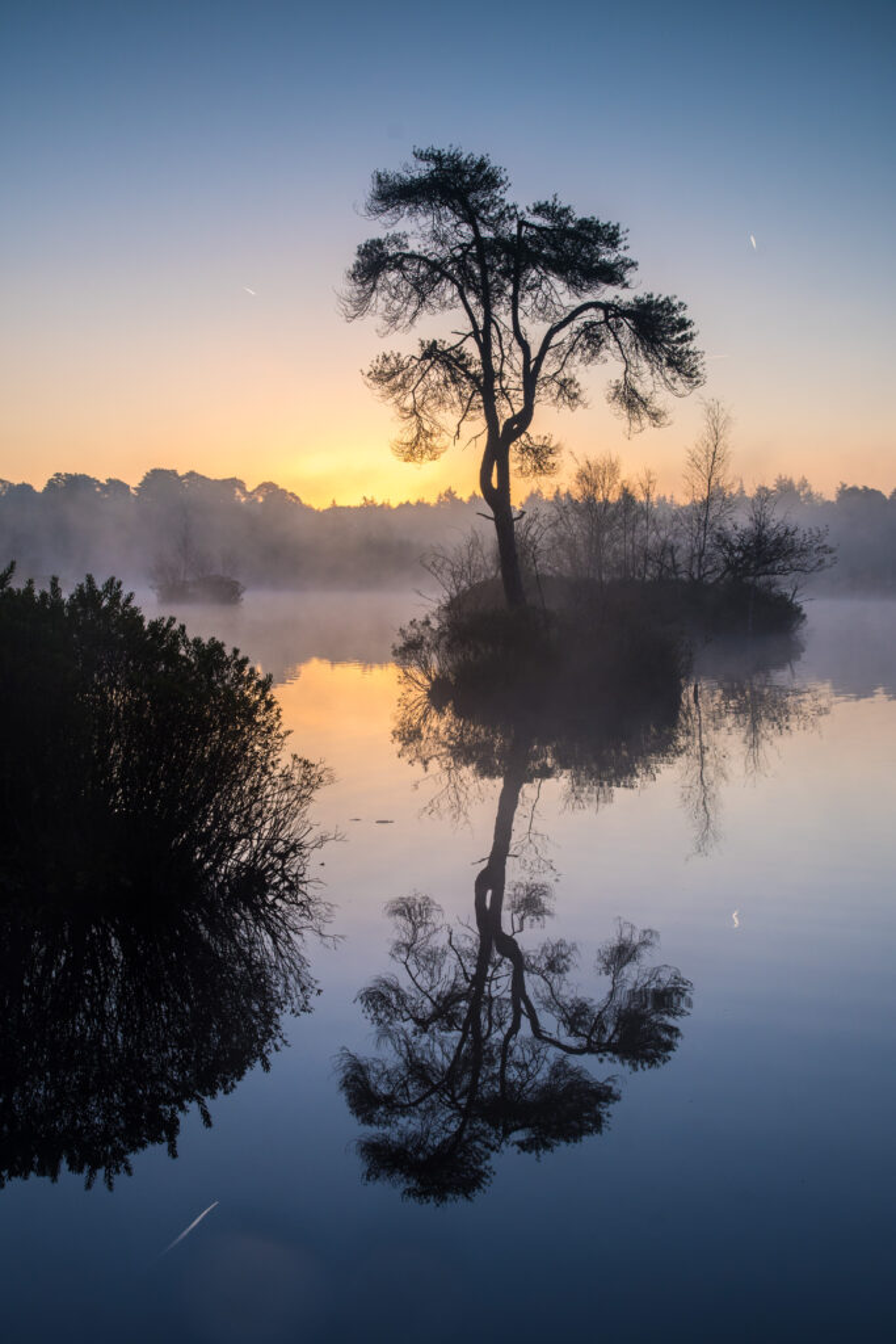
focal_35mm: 46
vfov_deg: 42.7
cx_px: 448
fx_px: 1717
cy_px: 672
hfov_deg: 29.3
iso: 100
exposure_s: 1/160
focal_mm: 31
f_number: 8
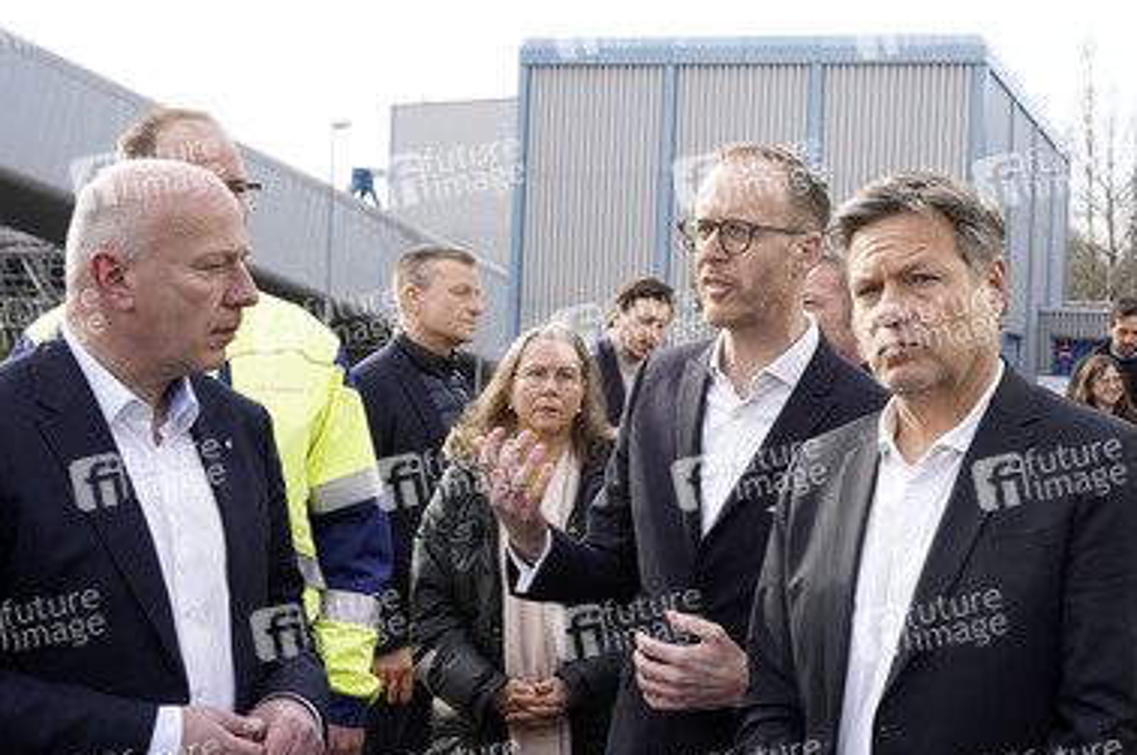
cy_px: 400
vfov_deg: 31.1
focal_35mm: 43
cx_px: 669
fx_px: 1356
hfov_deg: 45.3
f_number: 8
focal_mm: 36
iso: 320
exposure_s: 1/160
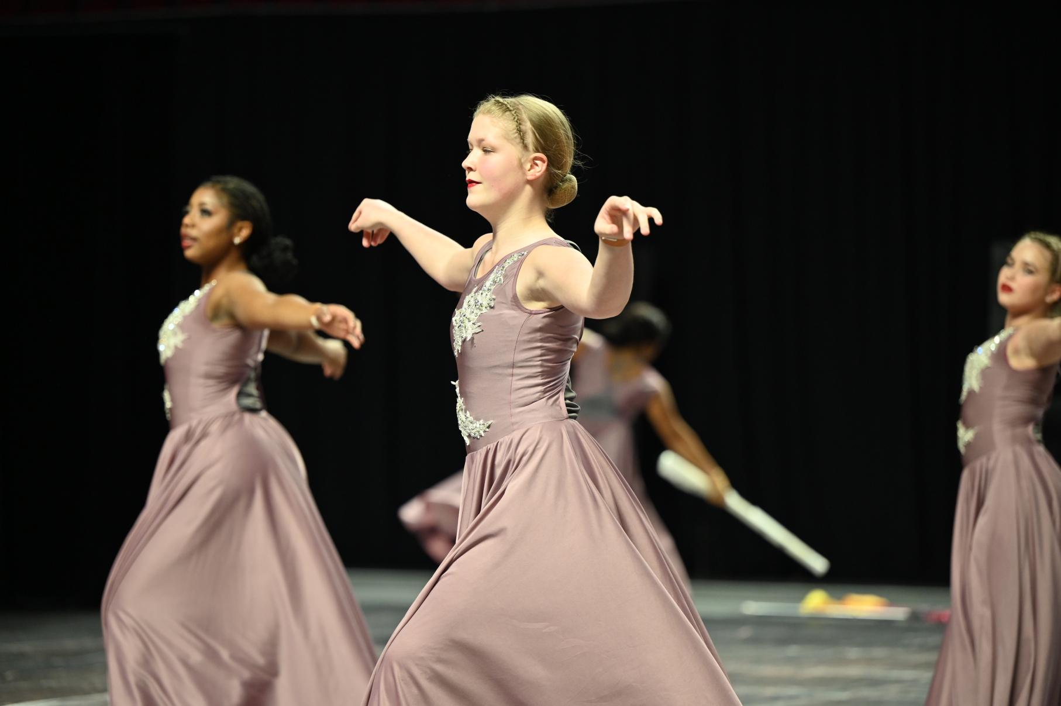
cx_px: 530
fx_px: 3976
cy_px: 353
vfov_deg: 10.1
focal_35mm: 135
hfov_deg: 15.2
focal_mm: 135
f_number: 2.8
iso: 1600
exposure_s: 1/1000
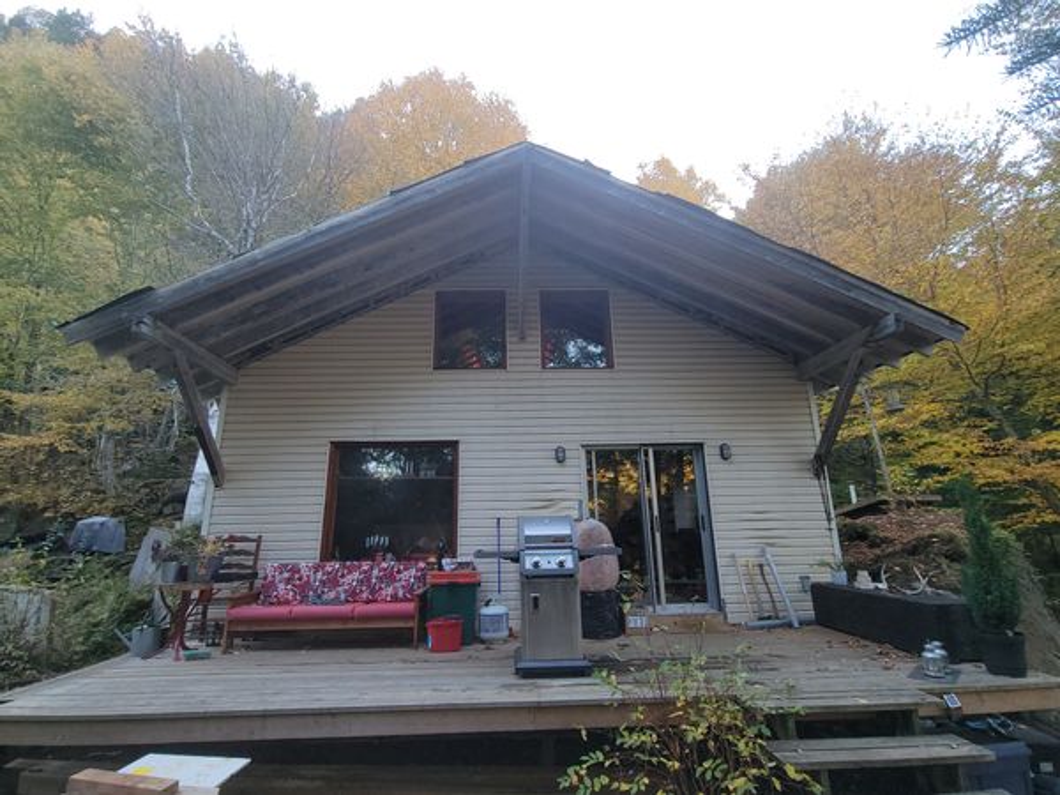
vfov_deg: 89.9
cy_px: 398
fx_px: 398
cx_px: 530
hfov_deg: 106.2
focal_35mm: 13
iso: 50
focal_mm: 2.2
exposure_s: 1/60
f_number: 2.2
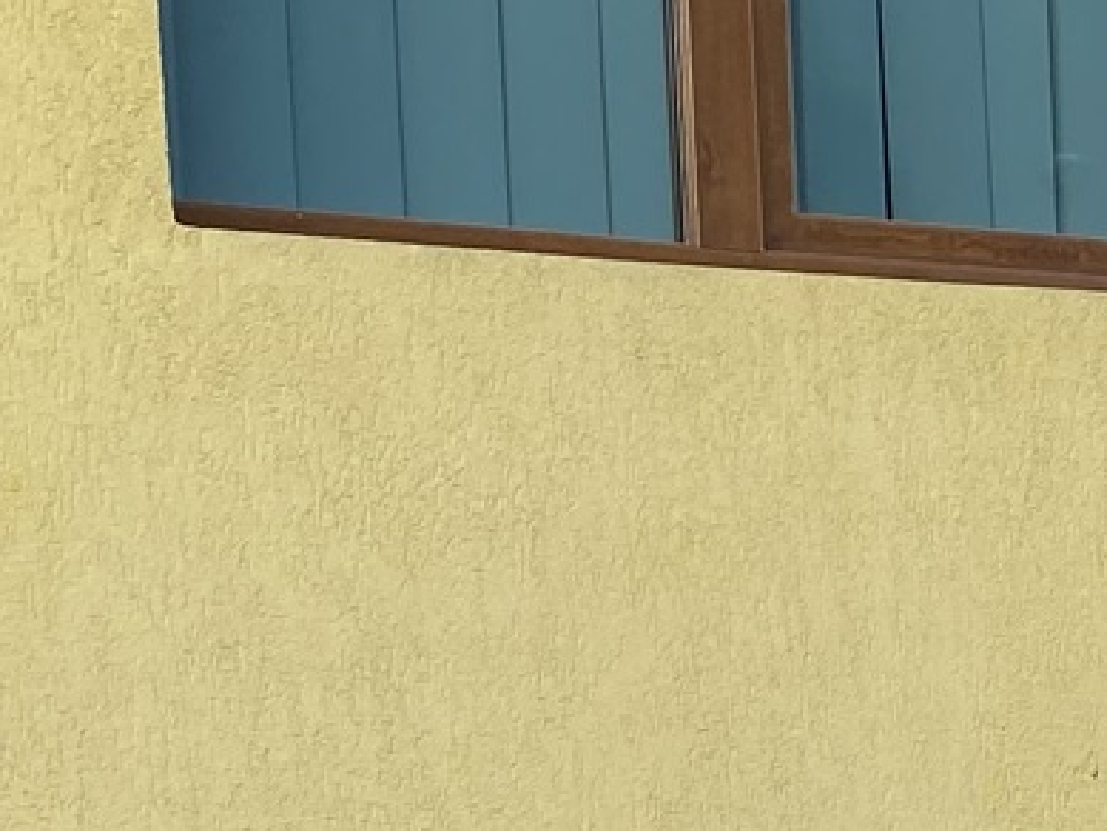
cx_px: 2698
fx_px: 4383
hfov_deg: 11.7
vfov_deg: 10.6
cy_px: 1039
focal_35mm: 137
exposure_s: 1/199
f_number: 1.8
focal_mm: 4.25
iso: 32
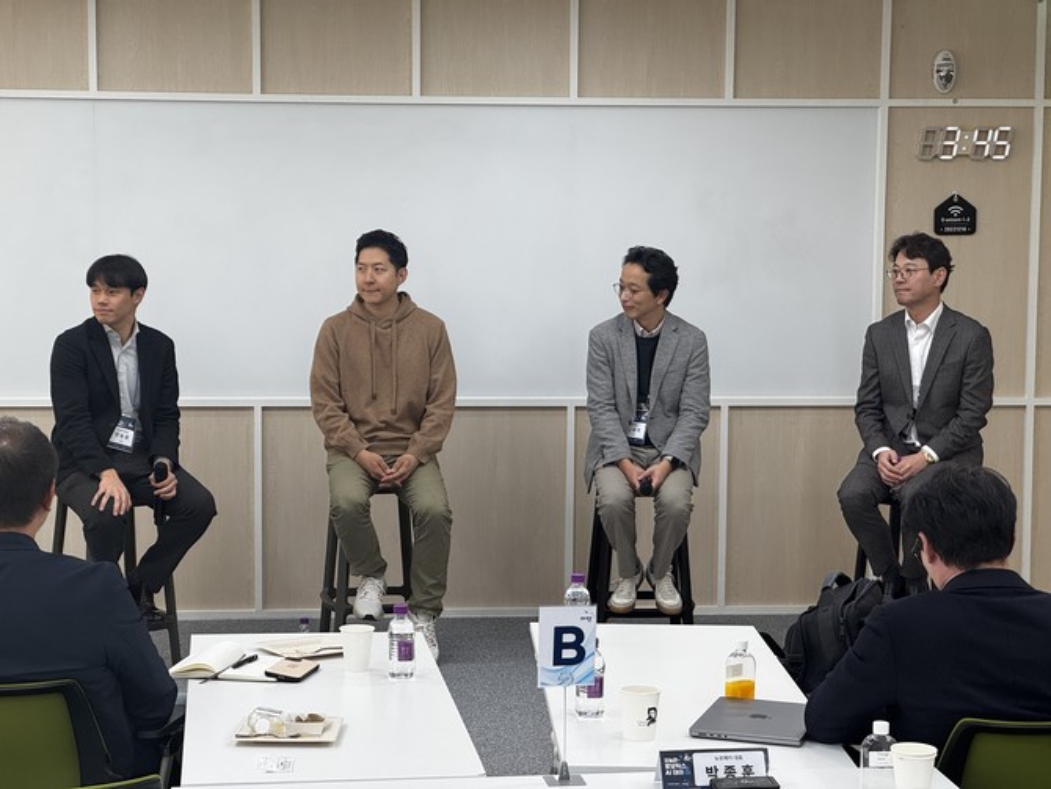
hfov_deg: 25.3
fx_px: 2339
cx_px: 526
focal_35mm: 77
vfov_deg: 19.2
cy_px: 394
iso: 125
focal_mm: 9
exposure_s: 1/120
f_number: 2.8
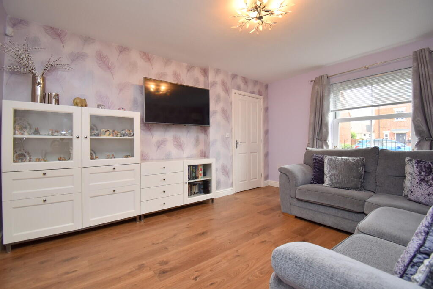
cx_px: 216
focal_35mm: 15
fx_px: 180
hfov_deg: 100.4
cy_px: 144
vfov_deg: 77.3
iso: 640
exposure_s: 1/200
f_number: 5
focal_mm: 10
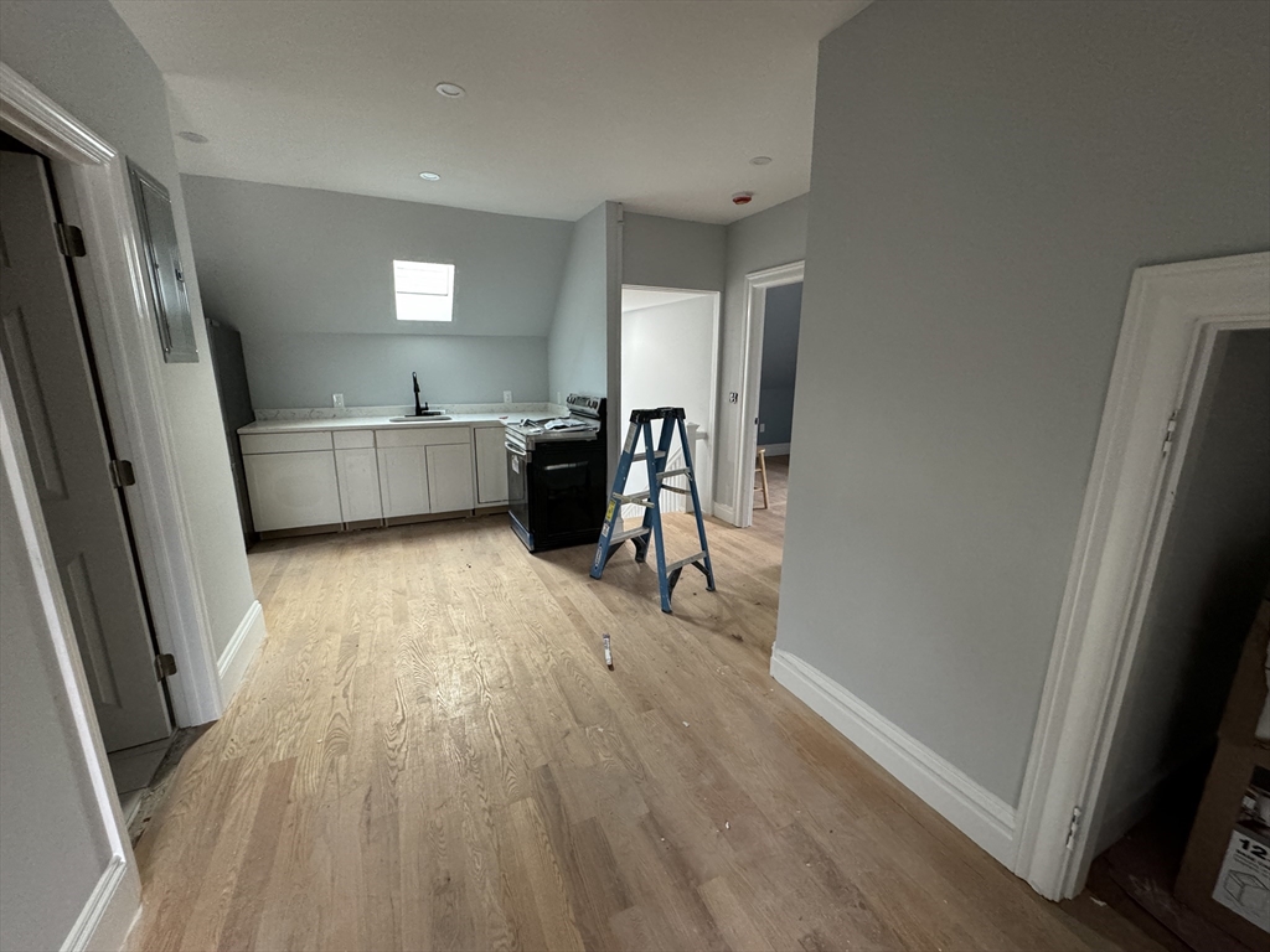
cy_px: 476
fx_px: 514
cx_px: 635
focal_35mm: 14
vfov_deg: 85.7
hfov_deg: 102.1
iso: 500
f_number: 2.2
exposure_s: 1/60
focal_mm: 2.22
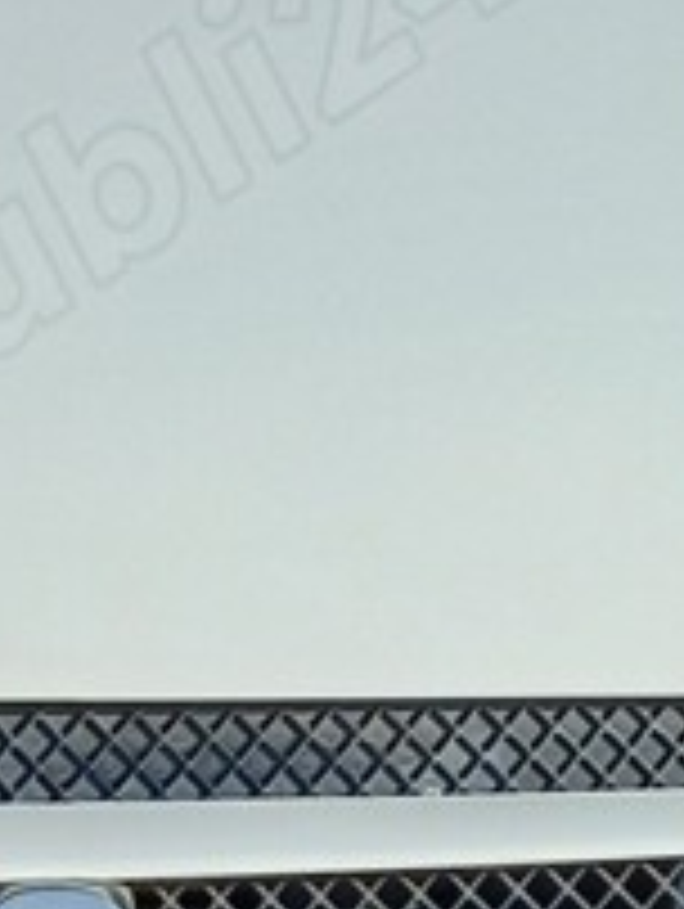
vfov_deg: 12.0
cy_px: 324
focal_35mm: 165
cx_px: -248
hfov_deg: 8.9
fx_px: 4338
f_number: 1.8
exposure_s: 1/1095
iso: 50
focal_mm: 4.65
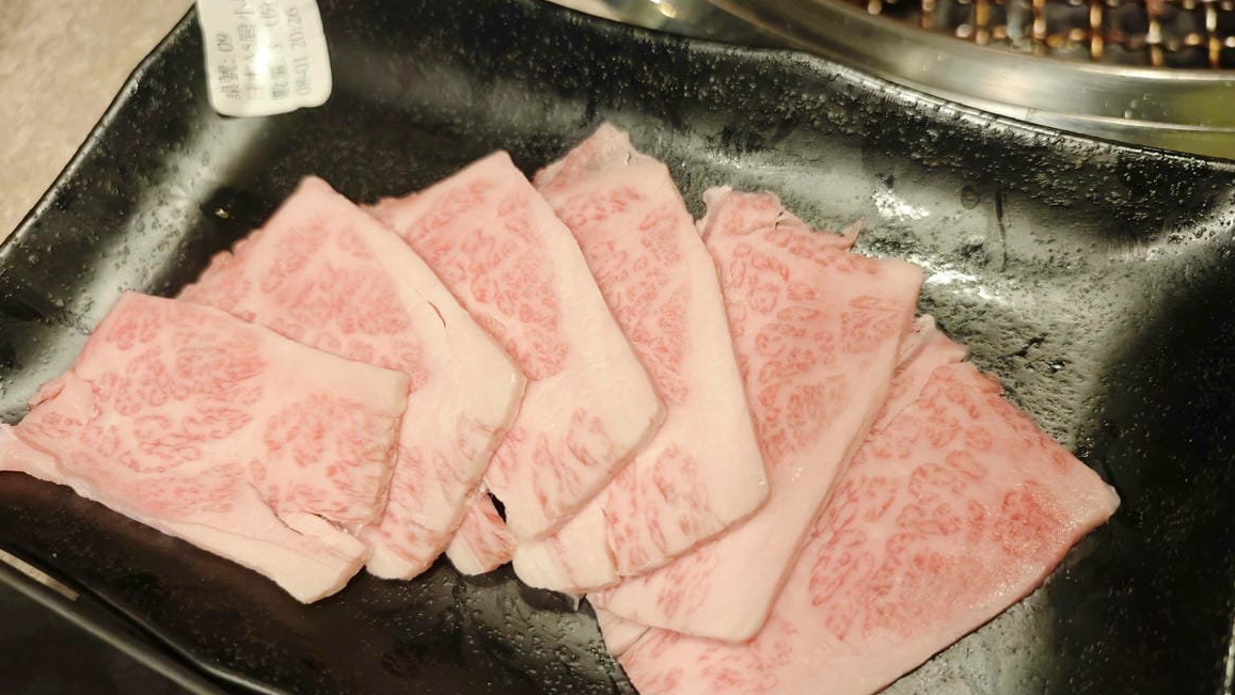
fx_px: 851
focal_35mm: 26
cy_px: 339
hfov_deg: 71.9
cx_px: 613
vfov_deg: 44.4
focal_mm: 8.72
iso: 2000
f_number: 2
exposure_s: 1/360
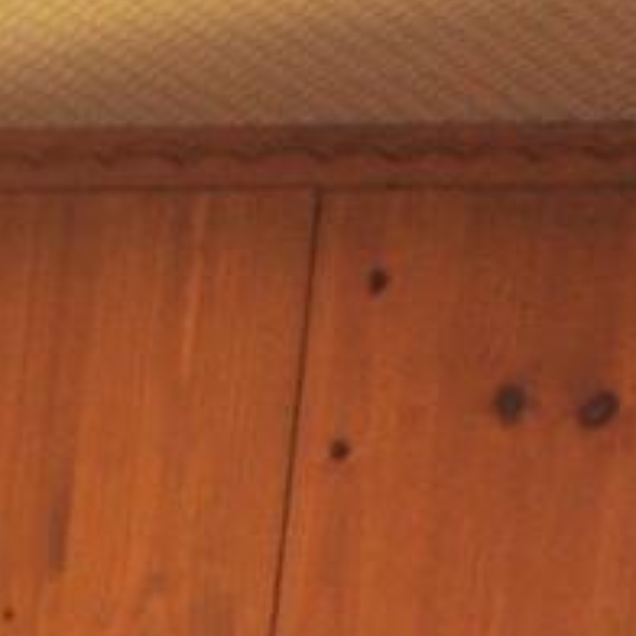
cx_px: -1613
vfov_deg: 8.7
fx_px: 3326
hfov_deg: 8.2
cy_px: 1989
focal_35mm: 160
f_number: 4
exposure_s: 1/60
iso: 640
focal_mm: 12
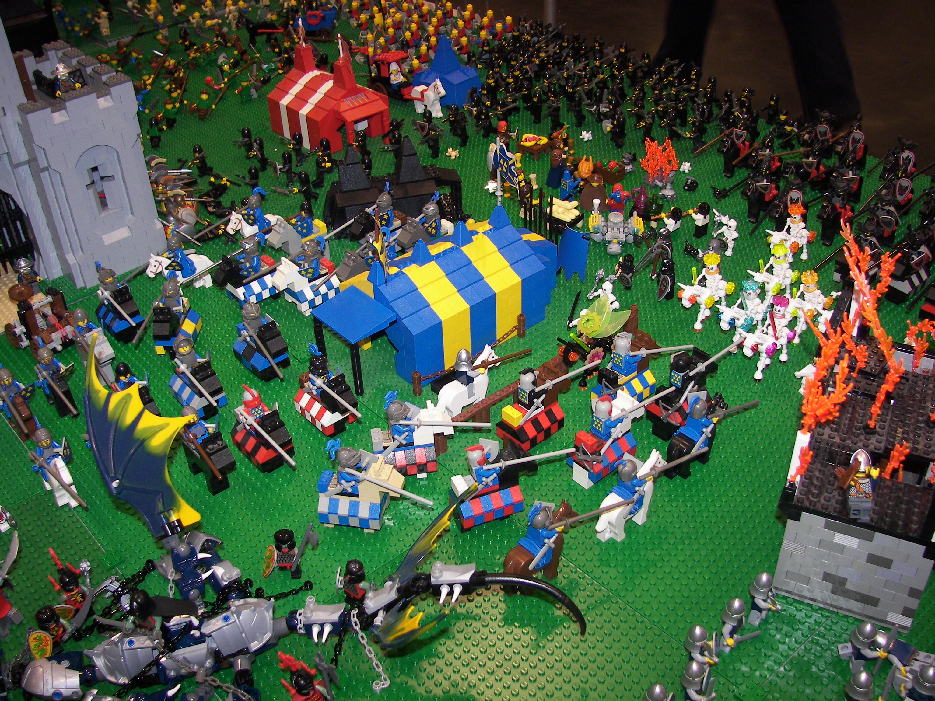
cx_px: 468
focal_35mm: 36
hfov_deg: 51.4
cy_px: 350
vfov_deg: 39.7
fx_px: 972
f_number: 2.8
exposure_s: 1/30
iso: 64
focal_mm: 6
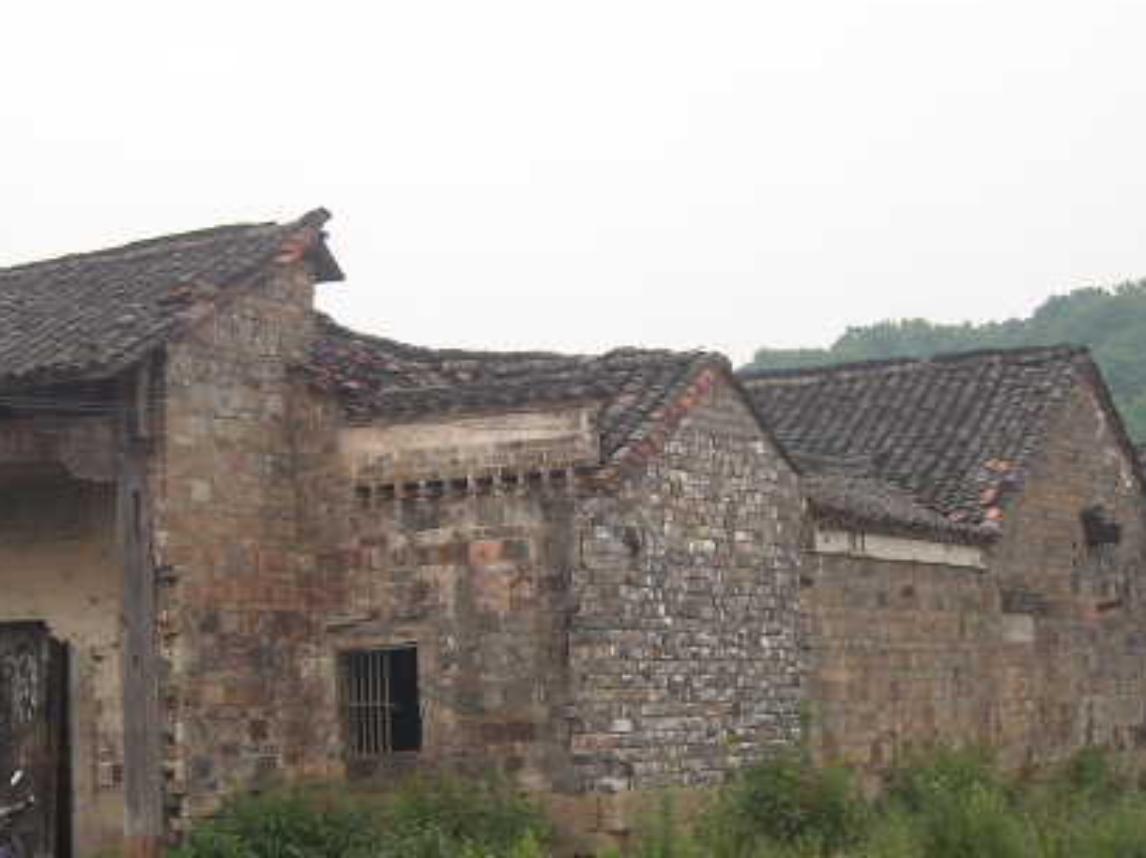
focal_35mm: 88
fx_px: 2912
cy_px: 588
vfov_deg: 16.7
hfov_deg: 22.3
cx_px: 574
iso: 64
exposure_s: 1/148
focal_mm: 5.7
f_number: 5.6
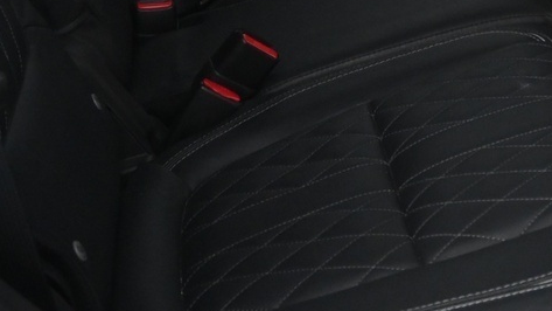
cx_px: 511
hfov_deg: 19.9
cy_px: -144
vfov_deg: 11.1
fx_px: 1535
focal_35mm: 105
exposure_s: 1/30
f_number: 3.8
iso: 2000
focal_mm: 19.5
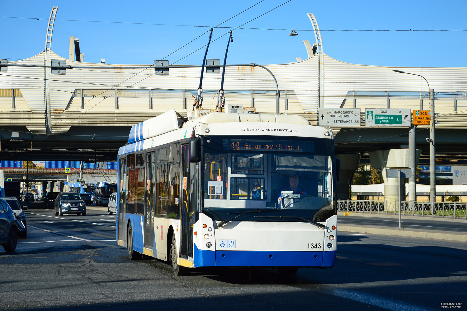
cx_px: 234
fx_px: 1128
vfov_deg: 15.7
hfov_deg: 23.4
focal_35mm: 87
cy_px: 156
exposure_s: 1/800
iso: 200
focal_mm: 58
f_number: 6.3
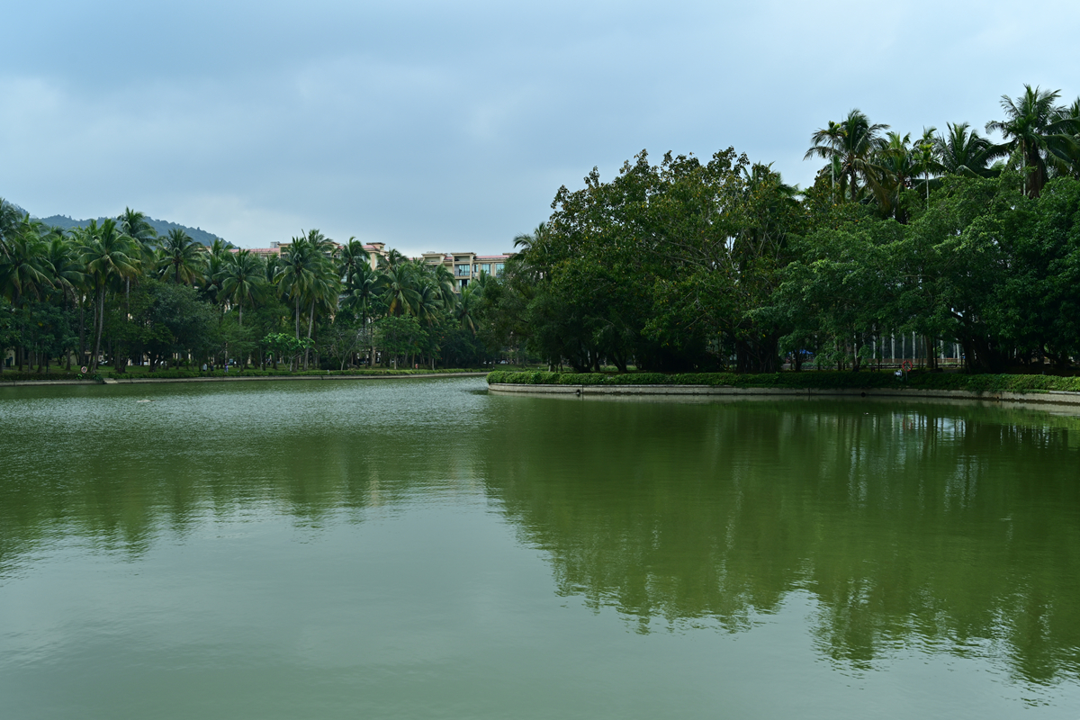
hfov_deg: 51.9
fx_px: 1110
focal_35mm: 37
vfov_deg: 35.9
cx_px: 540
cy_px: 360
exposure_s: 1/160
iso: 100
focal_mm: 37
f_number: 8
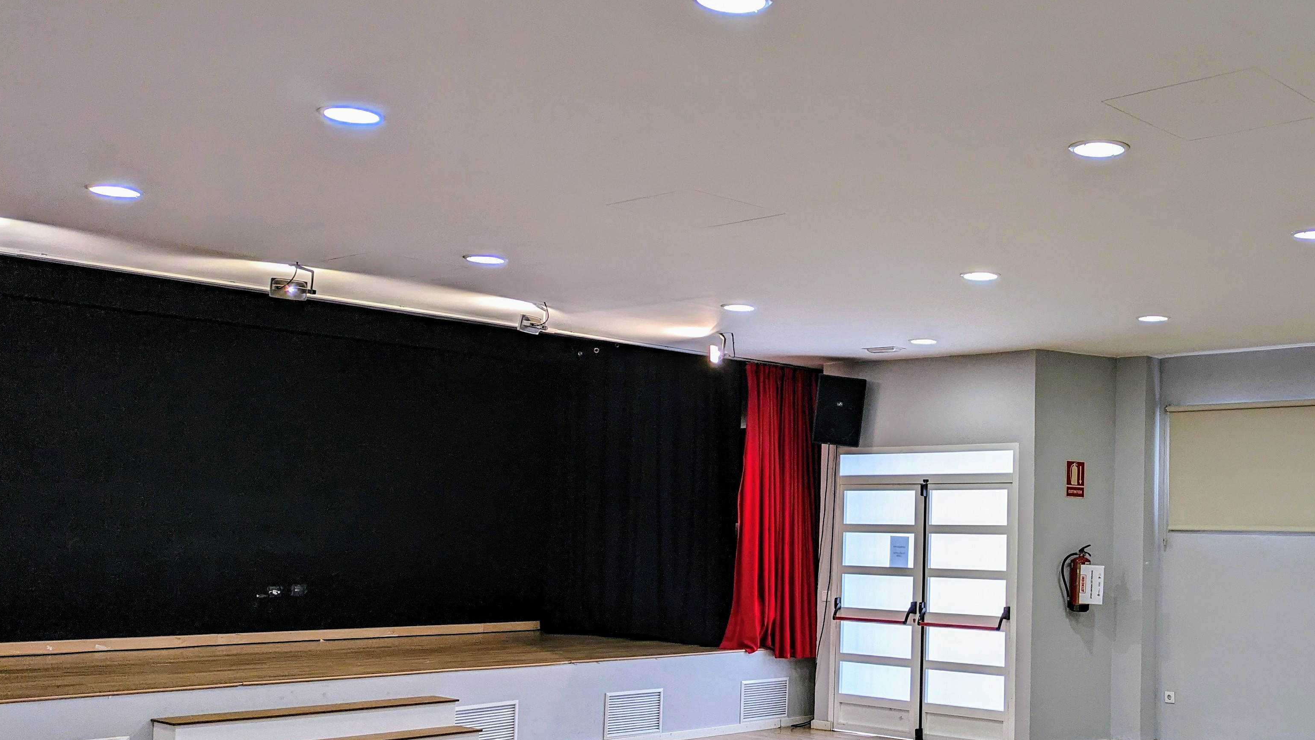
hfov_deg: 47.8
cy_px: 459
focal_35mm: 41
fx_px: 1430
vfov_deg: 28.9
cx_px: 965
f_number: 1.89
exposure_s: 1/100
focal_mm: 5.43
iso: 63
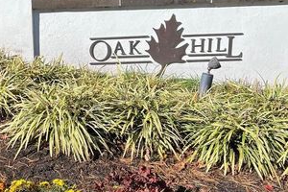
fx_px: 360
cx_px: 99
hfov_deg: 43.1
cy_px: 73
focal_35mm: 45
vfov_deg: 29.8
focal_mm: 5.7
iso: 50
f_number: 1.5
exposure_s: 1/3257
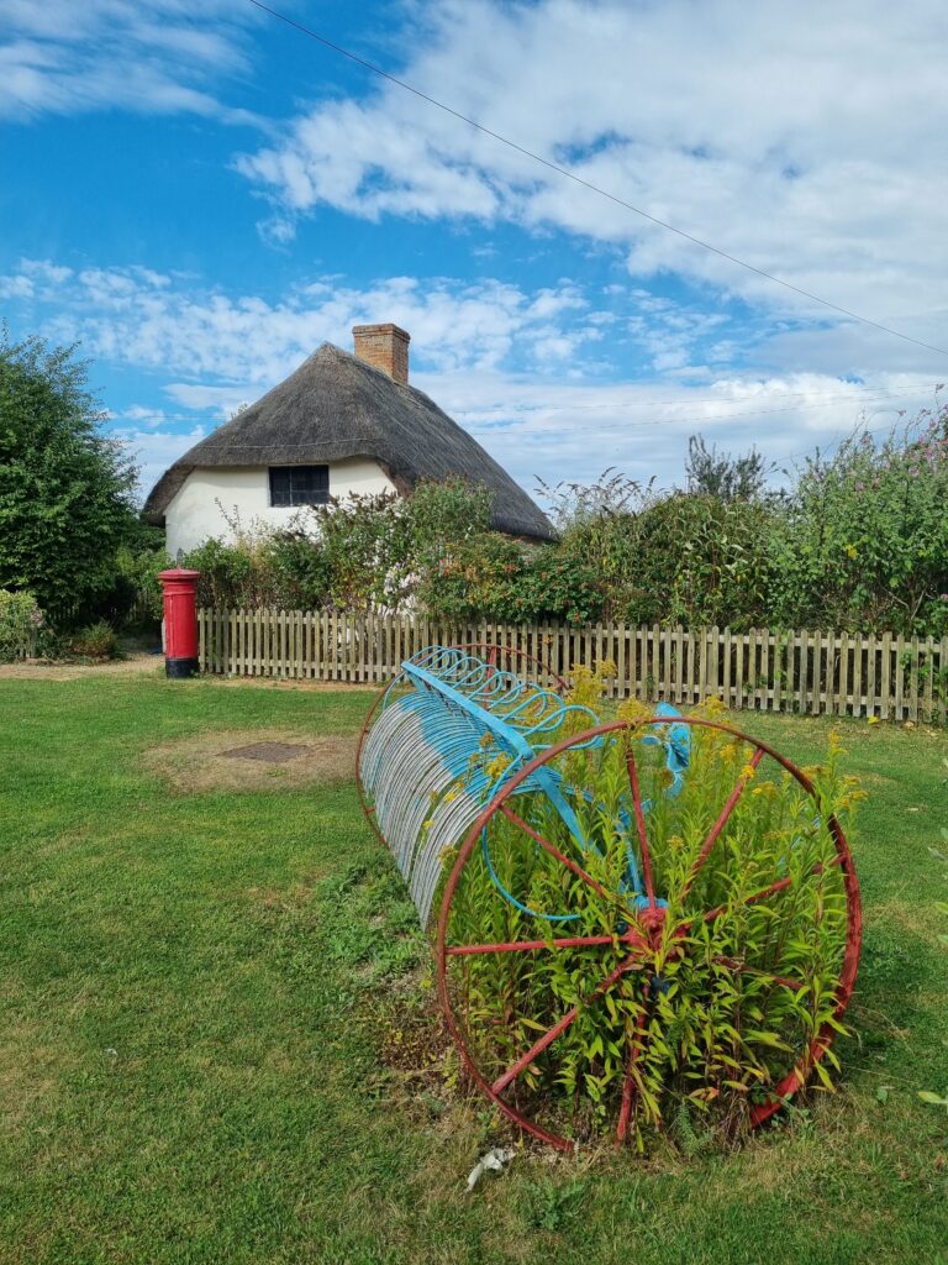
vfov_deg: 67.3
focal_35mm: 26
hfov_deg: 53.1
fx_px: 949
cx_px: 474
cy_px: 632
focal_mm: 5.4
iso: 50
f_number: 1.8
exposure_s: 1/2824
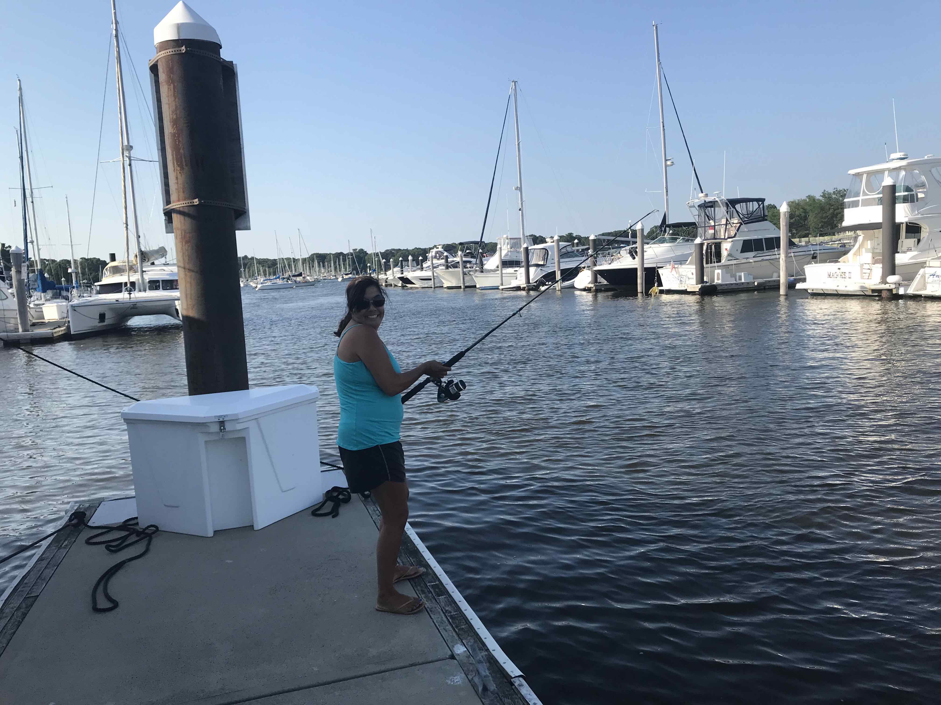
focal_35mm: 28
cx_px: 470
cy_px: 352
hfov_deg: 63.4
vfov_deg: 49.7
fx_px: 761
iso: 20
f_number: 1.8
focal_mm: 3.99
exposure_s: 1/1709
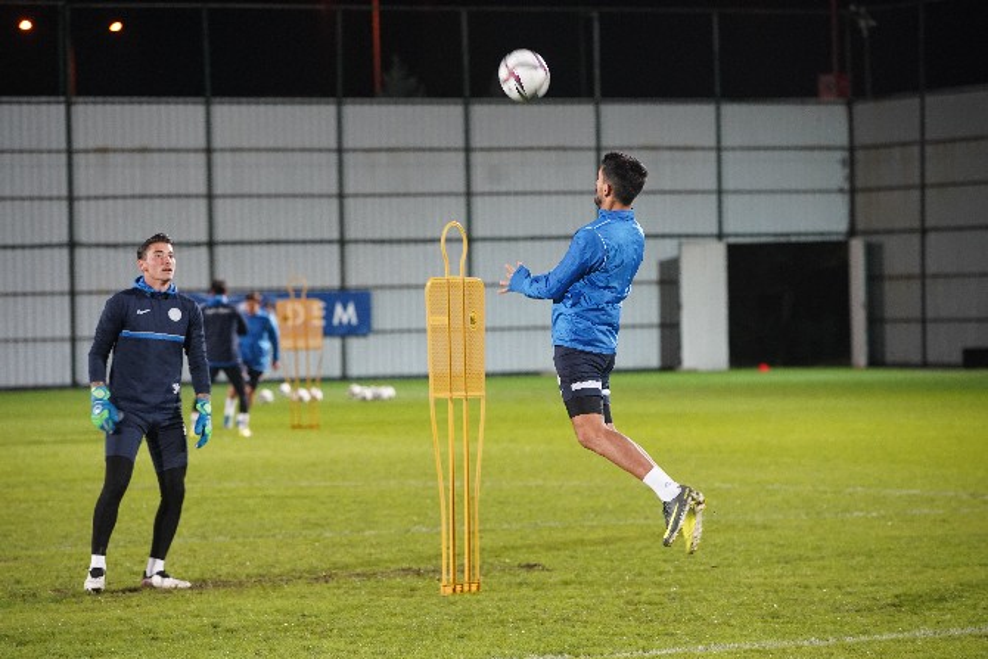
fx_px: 3980
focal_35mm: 145
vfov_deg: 9.5
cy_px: 330
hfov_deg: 14.2
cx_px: 494
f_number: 4
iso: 4000
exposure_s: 1/160
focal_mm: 145
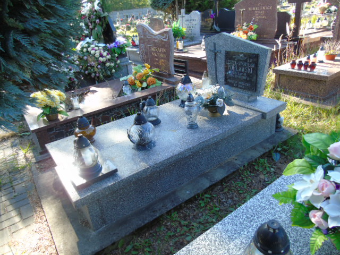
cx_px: 170
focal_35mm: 25
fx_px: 246
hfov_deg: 69.4
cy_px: 128
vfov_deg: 54.9
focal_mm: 4.4
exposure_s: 1/125
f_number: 3.4
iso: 80
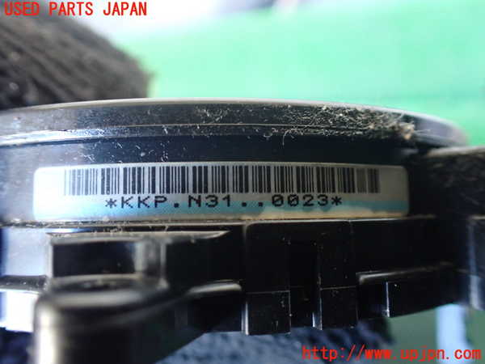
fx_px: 420
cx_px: 242
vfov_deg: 46.8
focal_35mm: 30
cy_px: 182
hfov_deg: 60.0
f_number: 2.3
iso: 800
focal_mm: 5.4
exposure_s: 1/40
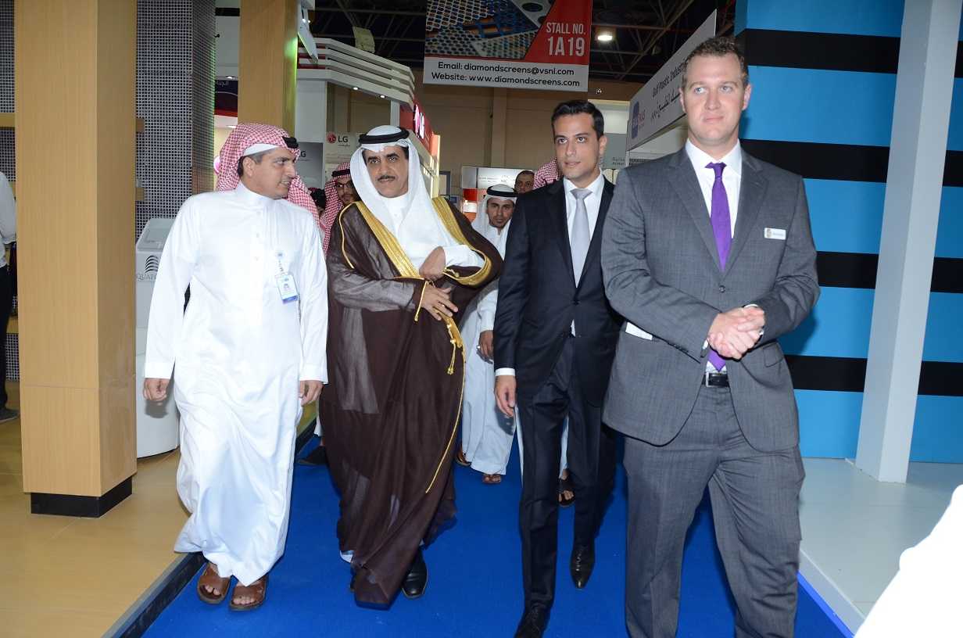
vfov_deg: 47.7
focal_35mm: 27
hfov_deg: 67.5
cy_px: 319
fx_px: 721
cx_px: 482
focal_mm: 18
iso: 500
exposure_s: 1/80
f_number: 5.6
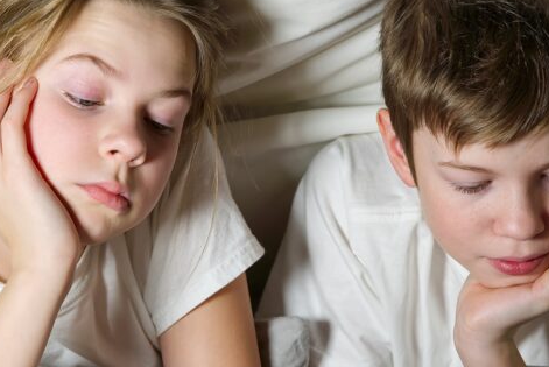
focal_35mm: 220
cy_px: 274
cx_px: 321
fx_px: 3358
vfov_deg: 6.3
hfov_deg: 9.3
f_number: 4.5
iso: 160
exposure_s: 1/5
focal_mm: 90
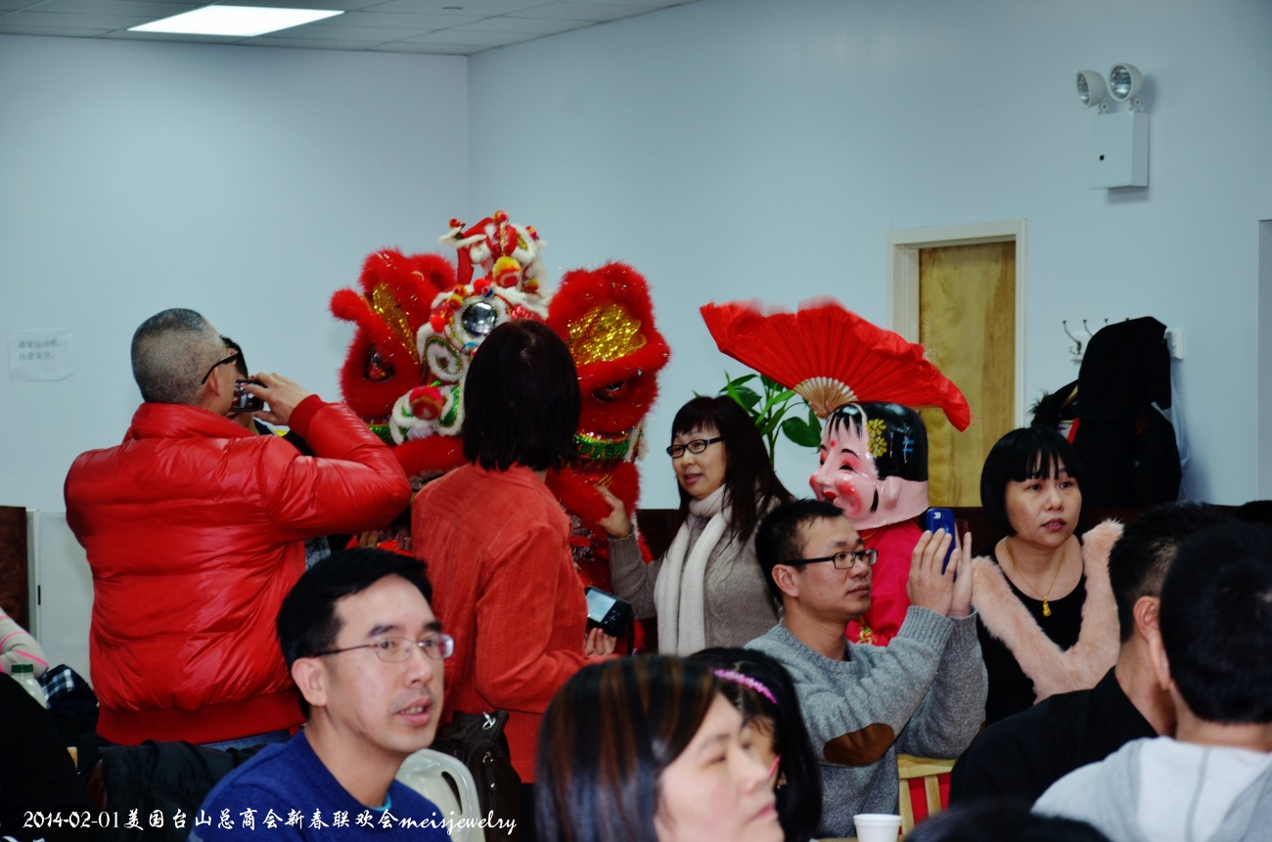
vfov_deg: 12.1
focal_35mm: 112
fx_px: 3967
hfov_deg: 18.2
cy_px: 421
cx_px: 636
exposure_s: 1/60
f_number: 7.1
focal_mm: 75
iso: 200
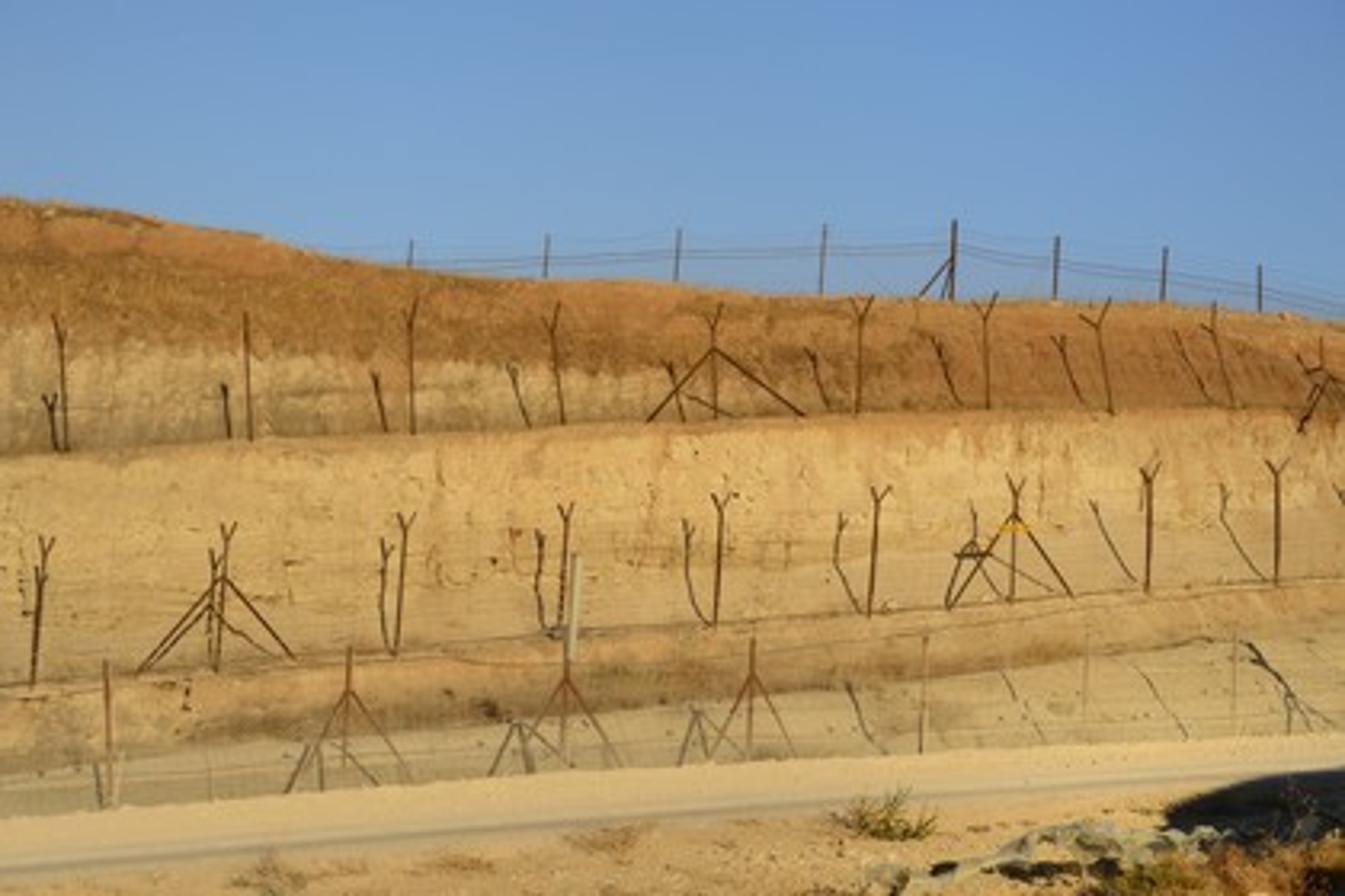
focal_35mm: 86
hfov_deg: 23.6
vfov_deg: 15.9
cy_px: 448
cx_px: 672
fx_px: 3213
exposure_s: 1/1600
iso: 400
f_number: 7.1
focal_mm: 86
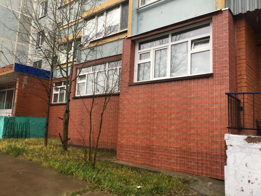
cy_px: 98
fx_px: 219
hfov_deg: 61.7
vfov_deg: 48.2
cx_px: 130
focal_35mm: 29
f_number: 2.2
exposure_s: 1/100
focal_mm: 4.15
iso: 40
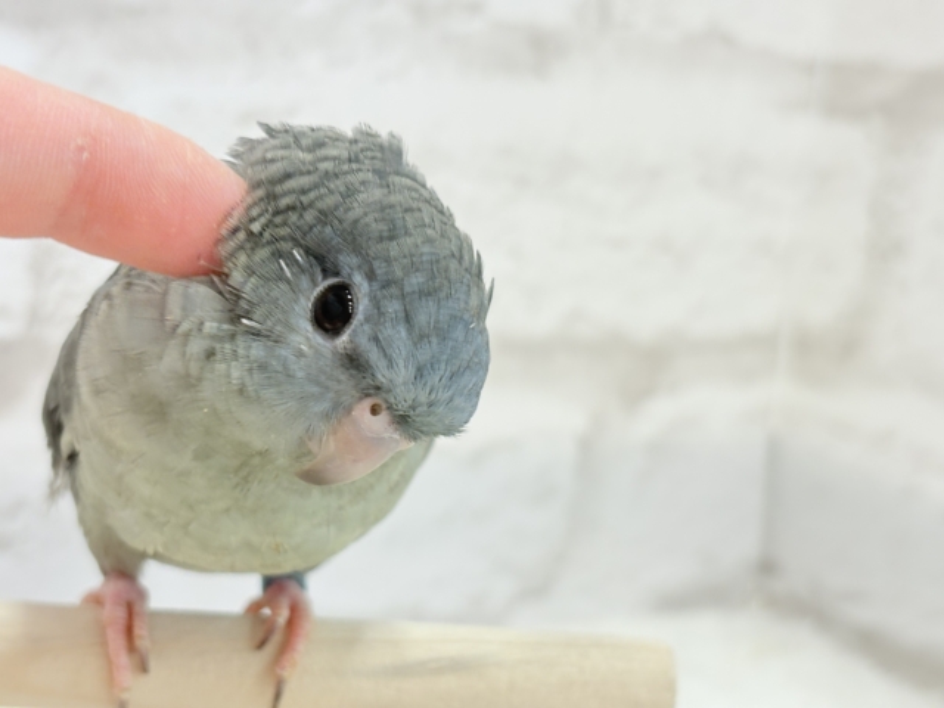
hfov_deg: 36.8
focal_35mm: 52
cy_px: 354
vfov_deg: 28.0
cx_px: 472
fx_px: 1418
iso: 50
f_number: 1.6
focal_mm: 5.96
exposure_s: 1/50
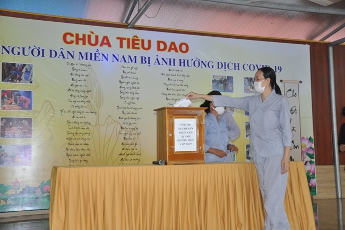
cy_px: 115
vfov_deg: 29.8
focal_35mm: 45
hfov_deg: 43.6
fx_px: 431
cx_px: 172
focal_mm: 30
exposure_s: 1/60
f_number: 4.5
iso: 1250
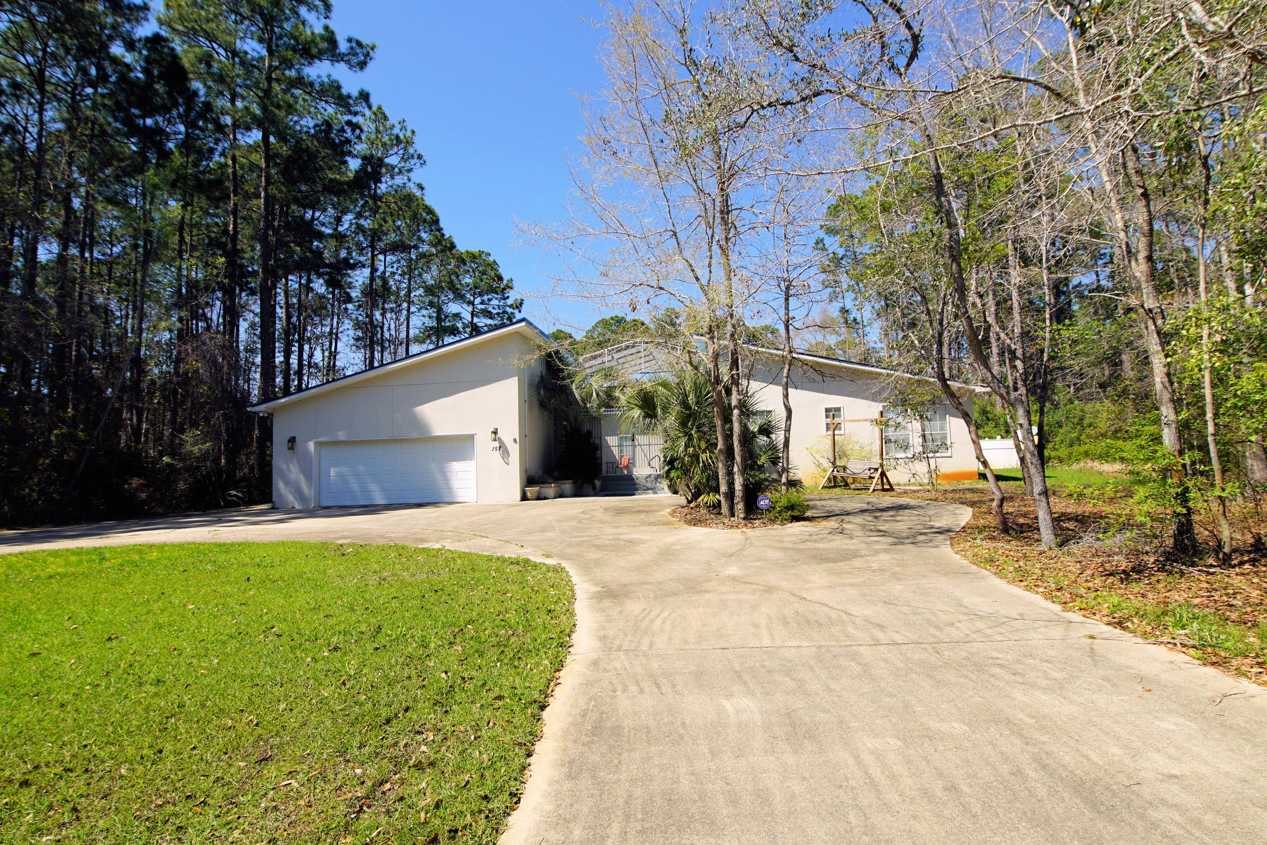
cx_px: 634
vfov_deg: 67.4
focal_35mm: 18
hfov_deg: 90.0
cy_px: 422
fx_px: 634
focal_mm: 12
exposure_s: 1/125
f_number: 10
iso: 100
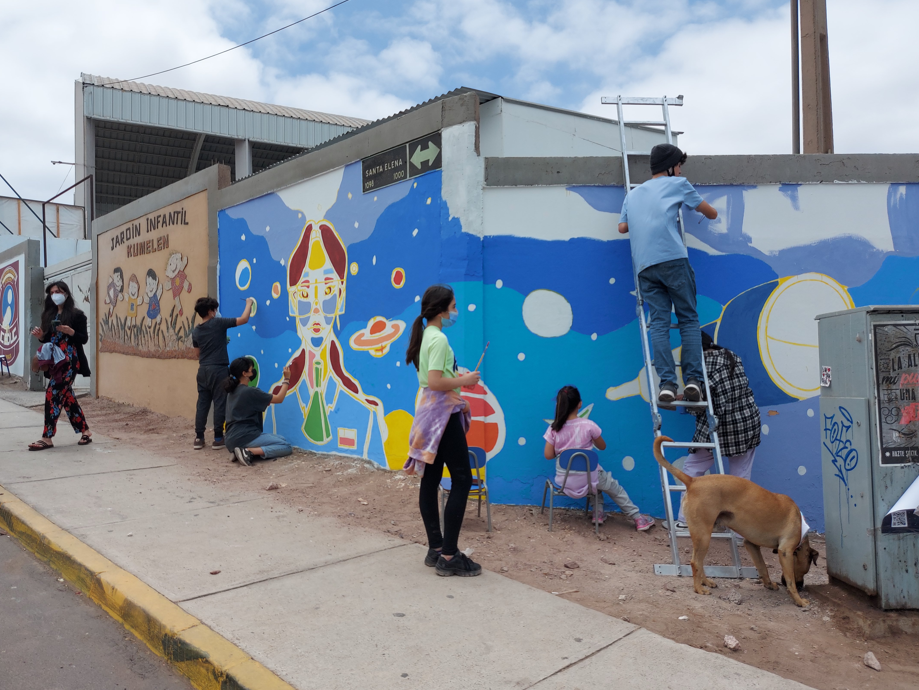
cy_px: 343
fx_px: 690
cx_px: 427
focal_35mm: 26
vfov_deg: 53.1
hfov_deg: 67.2
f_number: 1.8
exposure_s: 1/1750
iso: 32
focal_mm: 5.23
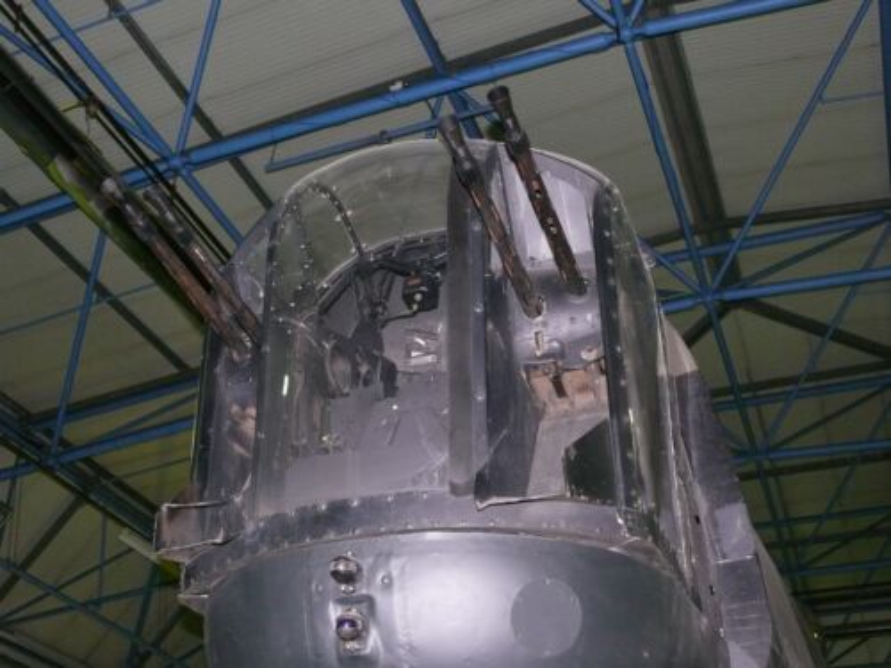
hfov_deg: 39.7
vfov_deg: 30.3
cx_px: 446
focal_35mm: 48
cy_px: 334
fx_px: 1235
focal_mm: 10.1
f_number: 3.2
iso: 400
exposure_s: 1/30
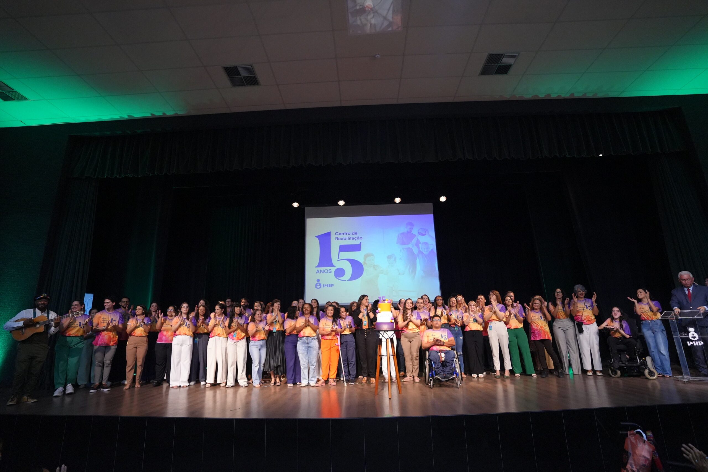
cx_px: 354
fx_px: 334
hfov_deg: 93.3
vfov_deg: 70.4
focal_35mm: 17
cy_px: 236
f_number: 2.8
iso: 4000
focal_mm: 17
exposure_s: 1/250
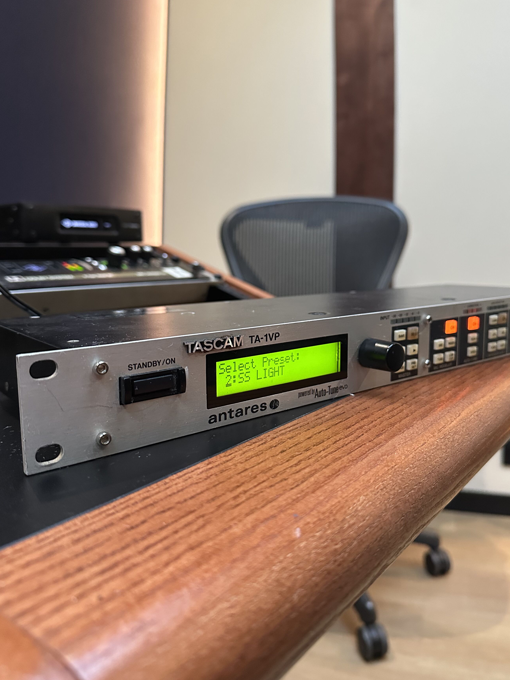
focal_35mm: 28
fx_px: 550
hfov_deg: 49.7
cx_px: 274
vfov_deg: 63.4
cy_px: 319
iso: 800
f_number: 1.78
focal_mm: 6.86
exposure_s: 1/59
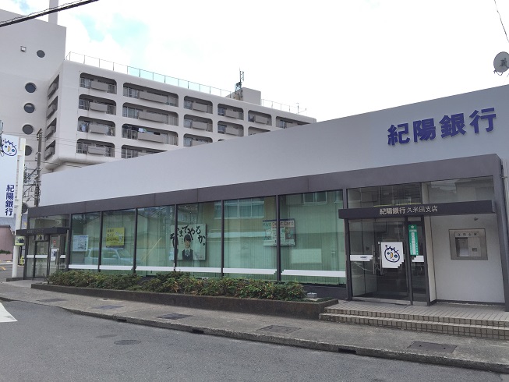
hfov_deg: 61.7
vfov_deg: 48.2
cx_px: 254
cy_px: 191
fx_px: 426
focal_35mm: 29
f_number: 2.2
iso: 32
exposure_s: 1/1068
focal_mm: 4.15
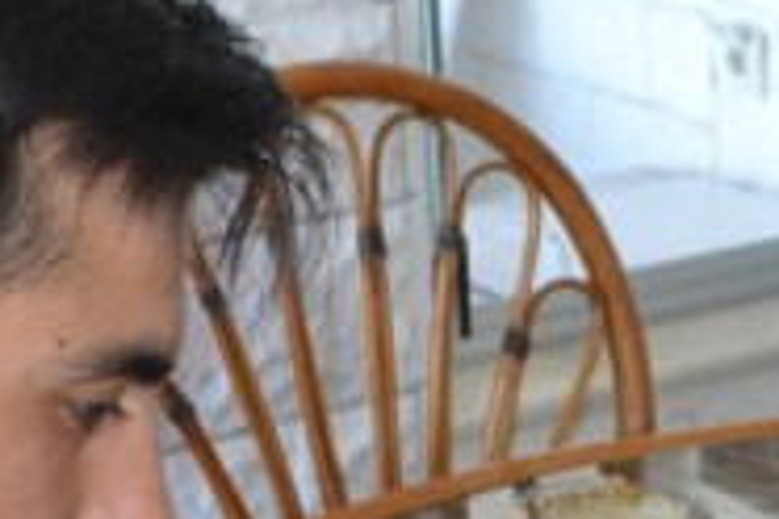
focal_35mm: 112
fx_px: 2423
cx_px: 733
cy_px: 730
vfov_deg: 11.8
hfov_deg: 17.9
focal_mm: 18
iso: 320
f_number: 4
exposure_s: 1/125
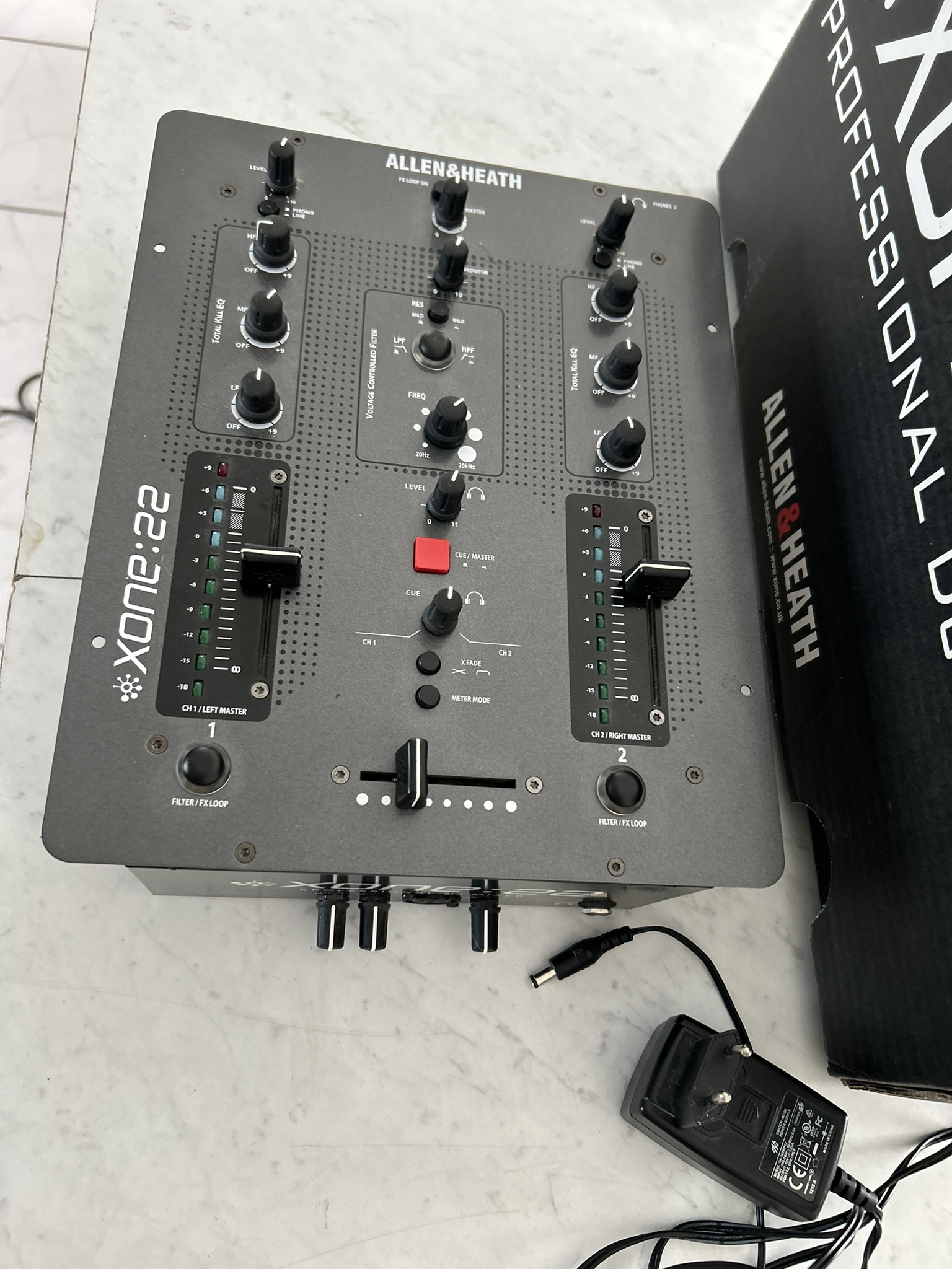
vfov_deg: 67.3
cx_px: 476
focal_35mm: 26
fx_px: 953
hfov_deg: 53.1
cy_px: 634
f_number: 1.5
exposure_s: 1/60
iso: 200
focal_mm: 5.7
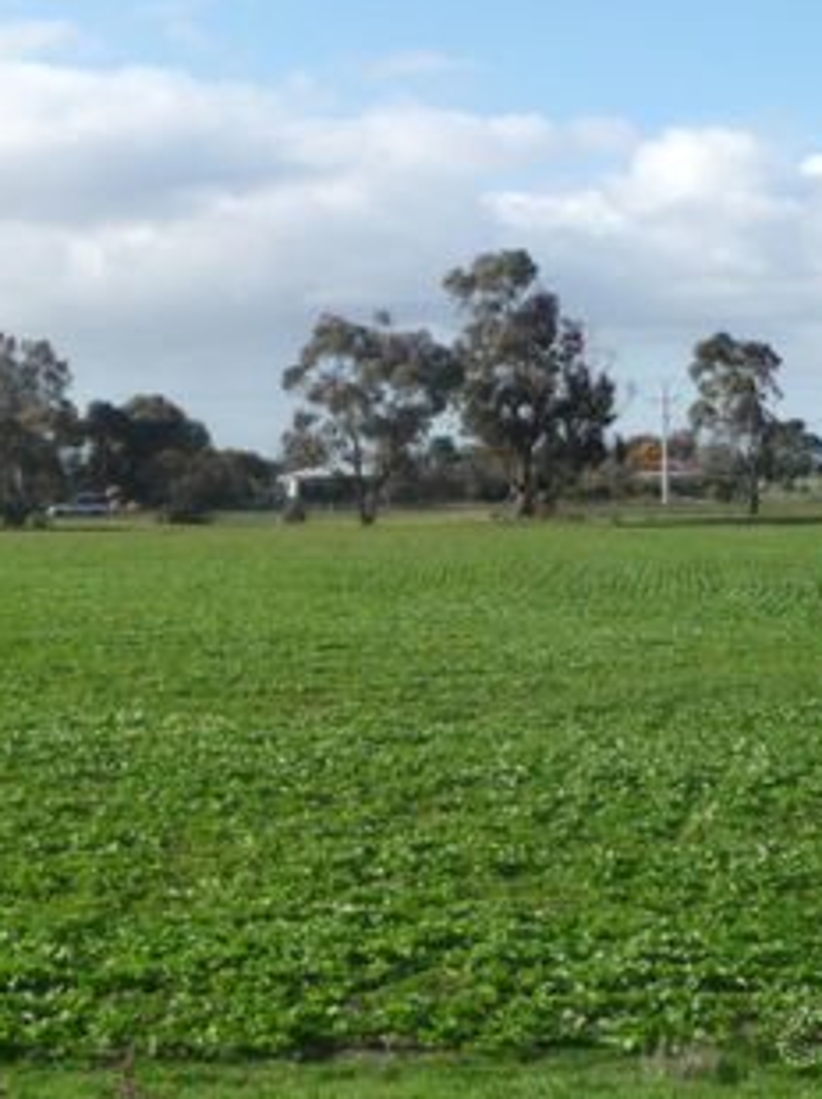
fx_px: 2219
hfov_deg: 20.9
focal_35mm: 70
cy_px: 548
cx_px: 230
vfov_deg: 27.8
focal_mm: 5
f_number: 3.4
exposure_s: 1/640
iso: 100
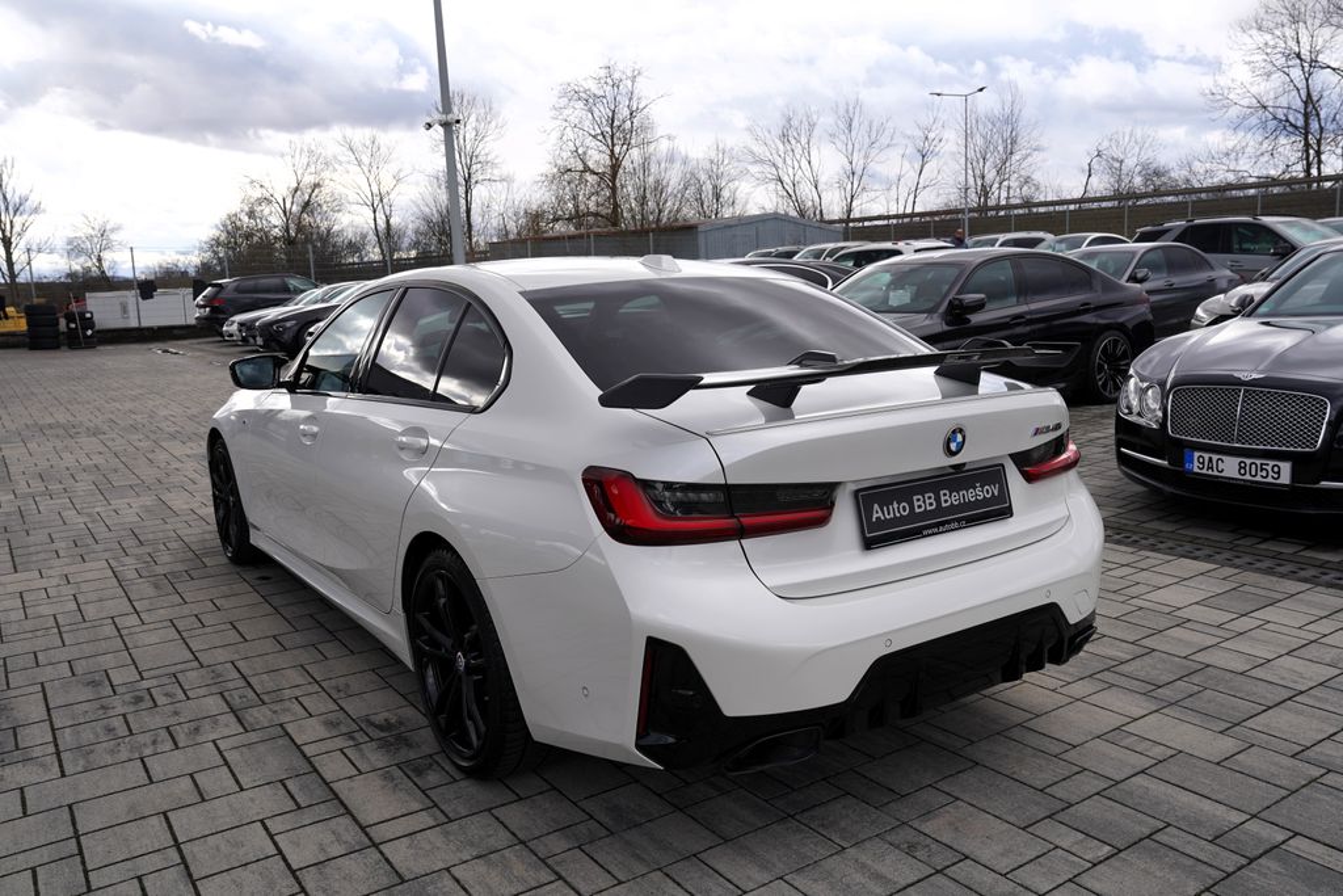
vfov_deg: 46.4
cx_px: 672
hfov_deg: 65.5
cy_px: 448
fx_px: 1045
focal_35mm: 28
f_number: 7.1
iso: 100
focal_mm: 28
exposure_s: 1/200
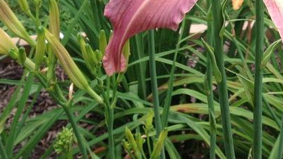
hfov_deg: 21.6
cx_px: 241
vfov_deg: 11.9
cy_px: -81
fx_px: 728
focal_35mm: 97
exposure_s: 1/414
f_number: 2.4
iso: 50
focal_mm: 4.28
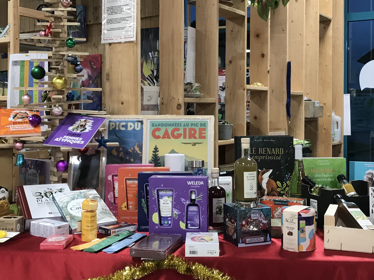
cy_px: 115
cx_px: 199
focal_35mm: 47
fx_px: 508
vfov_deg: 30.8
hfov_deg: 40.4
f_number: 1.8
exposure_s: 1/31
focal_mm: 3.99
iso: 40
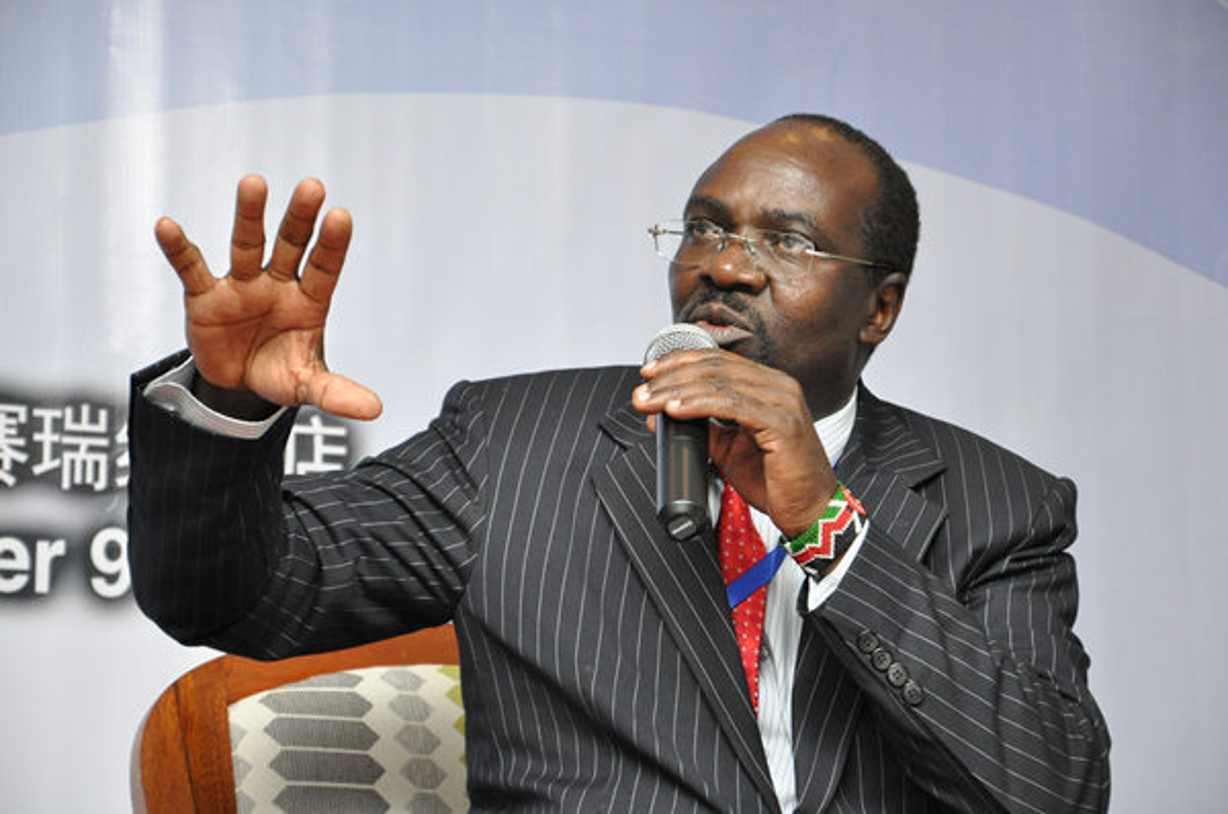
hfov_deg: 17.1
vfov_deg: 11.4
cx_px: 614
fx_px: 4087
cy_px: 407
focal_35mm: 120
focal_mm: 80
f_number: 5.3
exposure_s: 1/125
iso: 1600
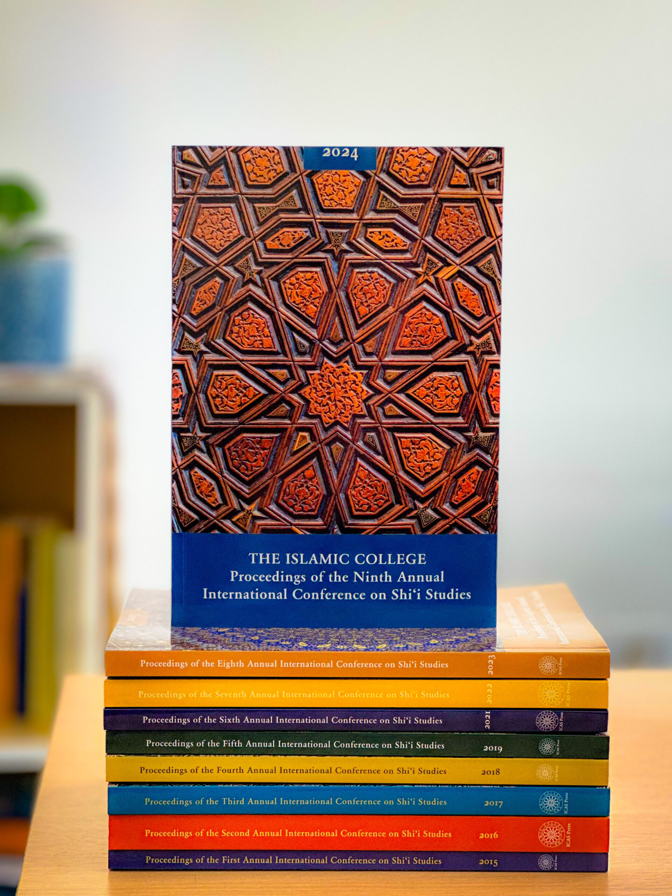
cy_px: 448
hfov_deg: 19.1
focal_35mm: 77
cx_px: 336
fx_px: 1993
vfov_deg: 25.3
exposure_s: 1/121
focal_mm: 9
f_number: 2.8
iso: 250
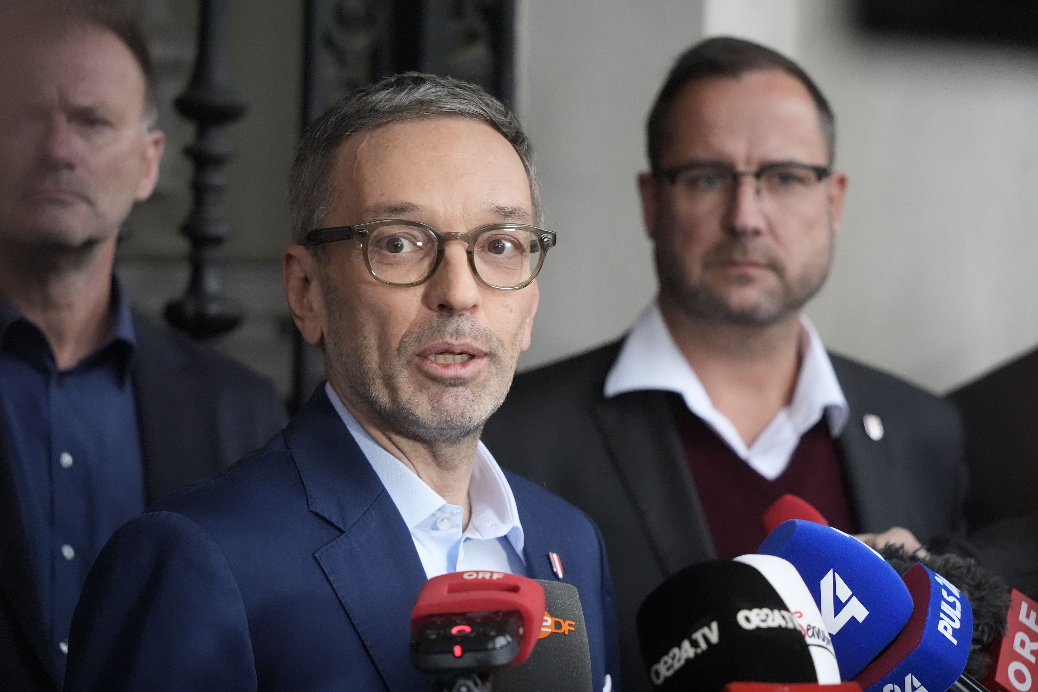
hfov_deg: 20.0
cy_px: 346
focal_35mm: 102
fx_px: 2941
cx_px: 519
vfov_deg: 13.4
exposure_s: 1/500
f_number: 4.5
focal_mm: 102
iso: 6400
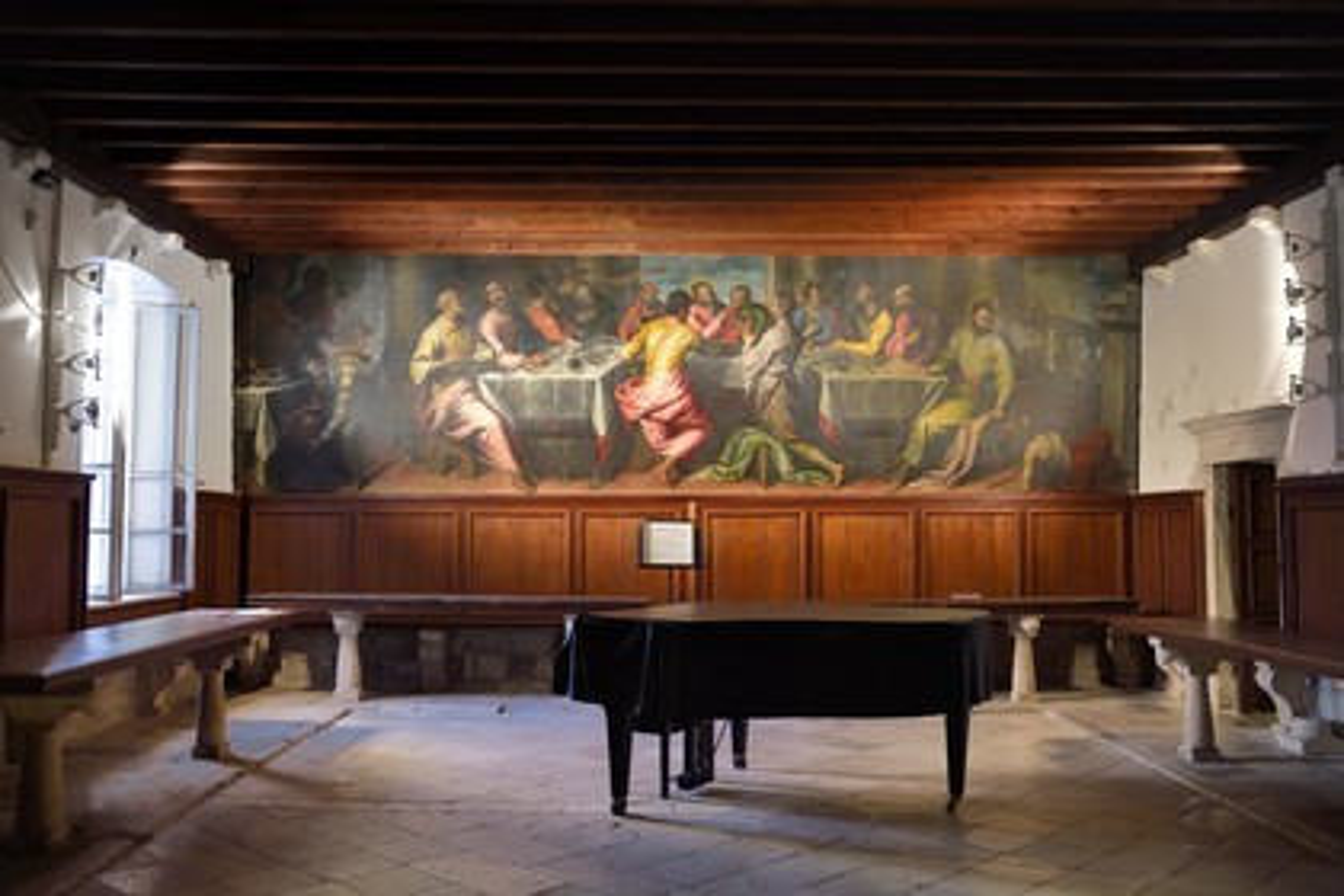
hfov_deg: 60.3
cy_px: 448
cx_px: 672
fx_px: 1157
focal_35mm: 31
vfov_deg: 42.3
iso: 1600
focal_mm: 31
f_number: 6.3
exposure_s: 1/8
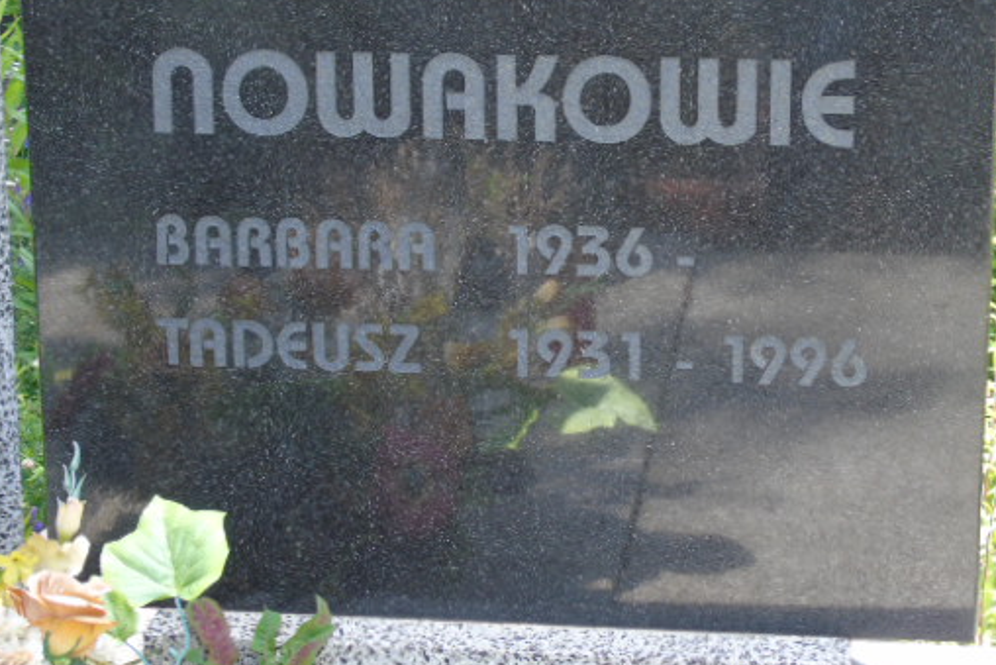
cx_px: 535
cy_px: 300
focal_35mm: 93
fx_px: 2574
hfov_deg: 21.9
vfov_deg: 14.7
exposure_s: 1/30
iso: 80
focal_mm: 13
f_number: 4.7
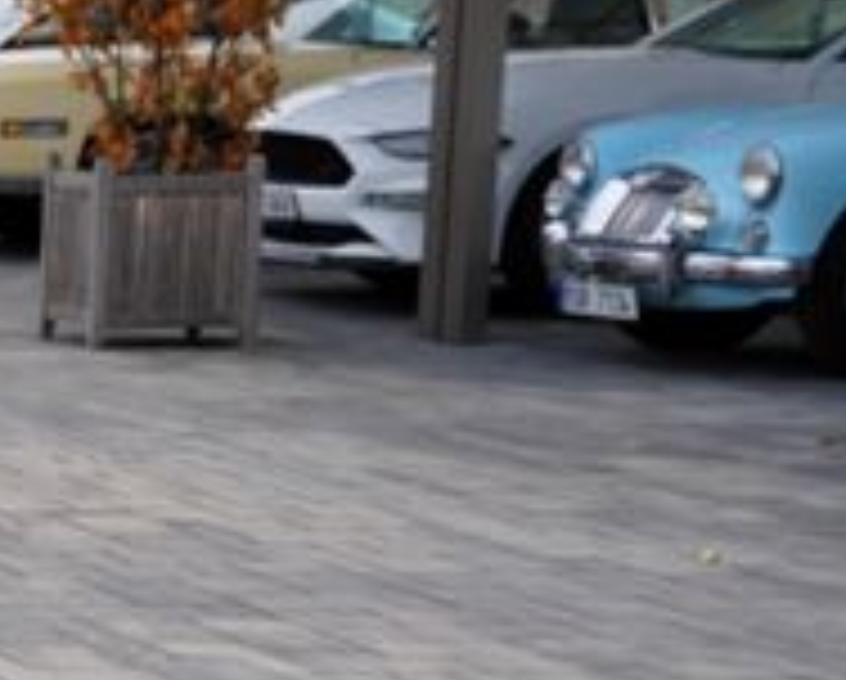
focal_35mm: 153
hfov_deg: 10.4
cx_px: -1346
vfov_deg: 10.1
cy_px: 633
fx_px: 3837
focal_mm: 30
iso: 100
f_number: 6.3
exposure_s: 1/200
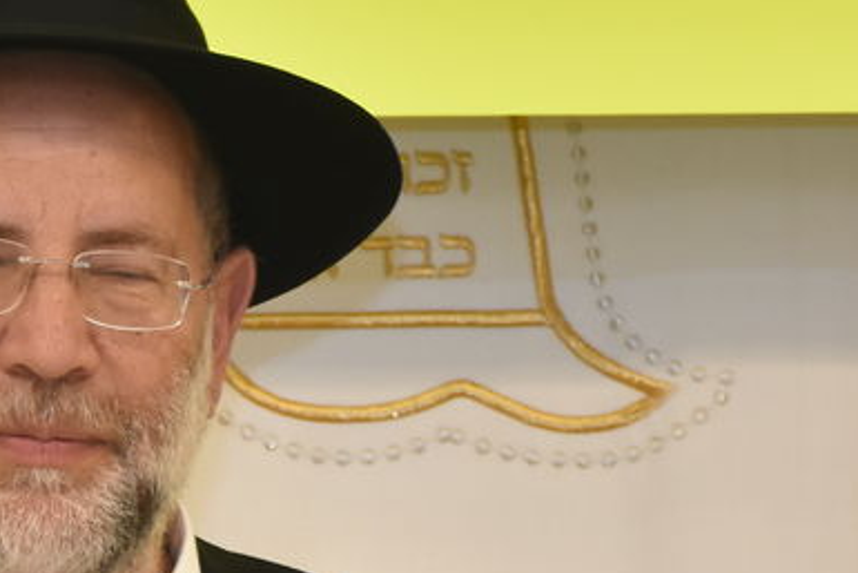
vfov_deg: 3.2
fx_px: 10395
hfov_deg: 4.7
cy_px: 630
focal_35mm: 436
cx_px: 56
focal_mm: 80
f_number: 5.6
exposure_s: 1/60
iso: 1600
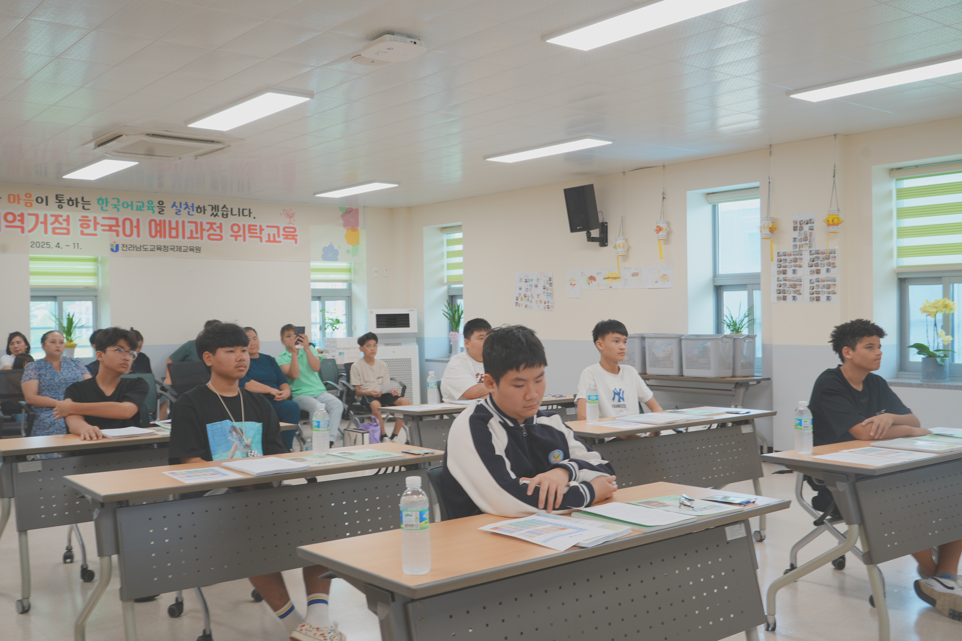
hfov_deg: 54.4
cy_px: 320
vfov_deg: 37.9
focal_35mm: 35
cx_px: 481
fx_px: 935
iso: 100
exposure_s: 1/10
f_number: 8
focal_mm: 35
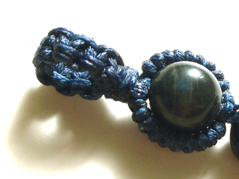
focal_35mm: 121
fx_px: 835
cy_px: 130
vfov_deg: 12.2
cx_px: 190
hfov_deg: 16.2
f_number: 11.3
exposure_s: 1/77
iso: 50
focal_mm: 10.1
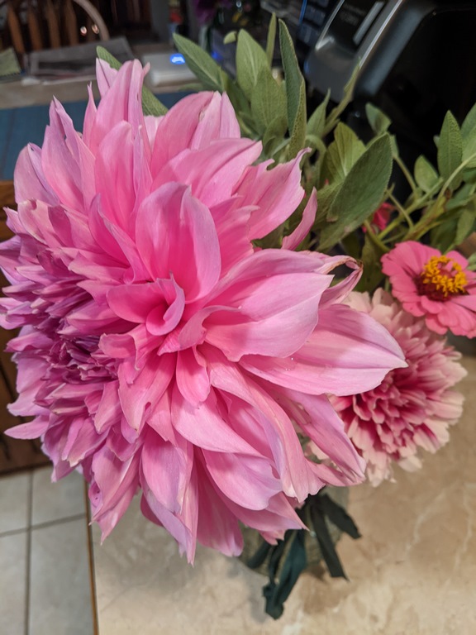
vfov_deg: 65.3
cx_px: 238
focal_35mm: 27
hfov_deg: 51.4
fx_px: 495
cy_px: 318
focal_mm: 4.44
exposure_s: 1/24
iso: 264
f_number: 1.8
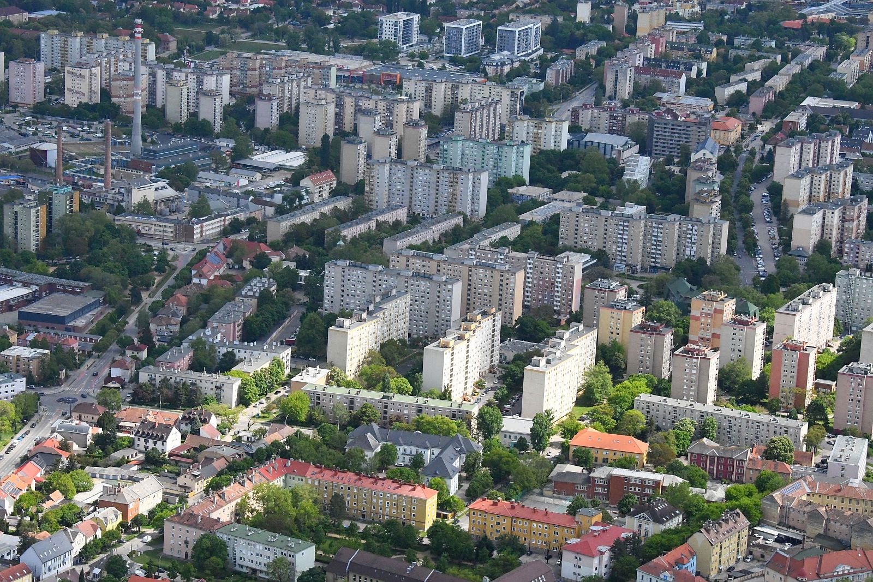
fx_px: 2474
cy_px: 291
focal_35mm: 102
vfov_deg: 13.4
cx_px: 436
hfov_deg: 20.0
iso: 5000
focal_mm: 68
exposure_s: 1/2500
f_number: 13
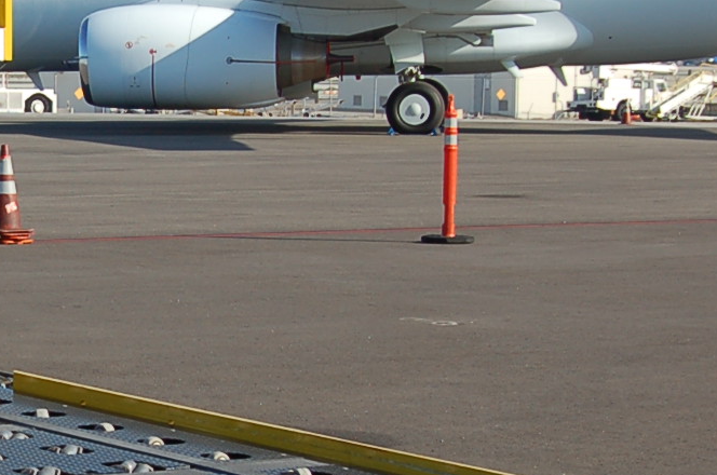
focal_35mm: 153
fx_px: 3041
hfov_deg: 13.1
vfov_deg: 8.9
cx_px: -123
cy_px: 357
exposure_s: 1/320
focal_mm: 30
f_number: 9
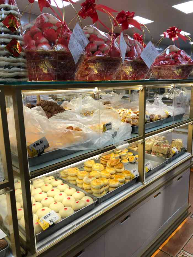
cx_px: 96
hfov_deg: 49.8
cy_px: 128
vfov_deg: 63.4
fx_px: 208
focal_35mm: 28
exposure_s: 1/100
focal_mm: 4
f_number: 1.8
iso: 40
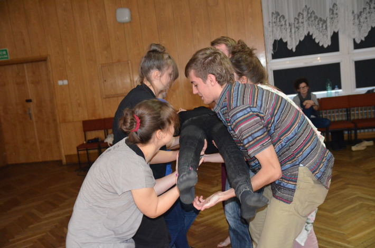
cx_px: 188
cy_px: 124
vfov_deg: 34.1
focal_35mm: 39
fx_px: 405
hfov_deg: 49.6
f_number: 3.2
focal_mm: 26
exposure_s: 1/60
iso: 3200
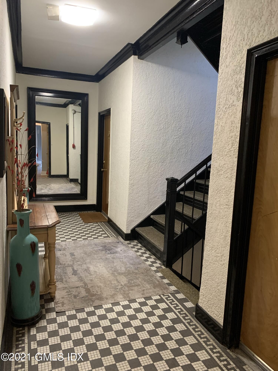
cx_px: 139
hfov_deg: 53.1
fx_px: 278
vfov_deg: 67.3
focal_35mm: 26
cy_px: 186
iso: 320
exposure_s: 1/60
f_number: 1.8
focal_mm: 4.25
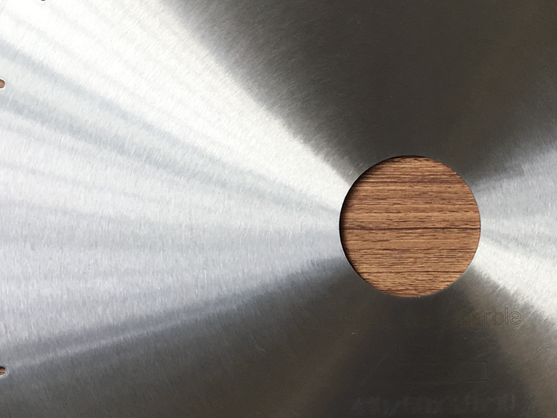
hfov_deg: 26.8
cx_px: 397
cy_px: 235
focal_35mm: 72
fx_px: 1159
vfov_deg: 20.4
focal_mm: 4.15
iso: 25
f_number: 2.2
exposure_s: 1/50
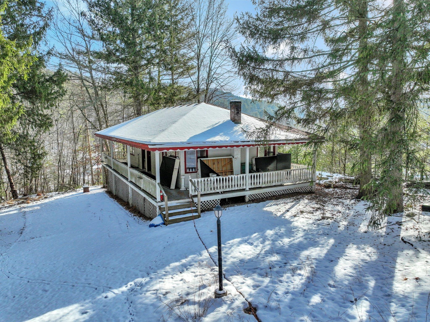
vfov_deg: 56.8
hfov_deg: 71.6
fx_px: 298
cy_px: 161
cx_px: 215
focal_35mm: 24
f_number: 2.8
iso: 210
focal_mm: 12.29
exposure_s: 1/2000
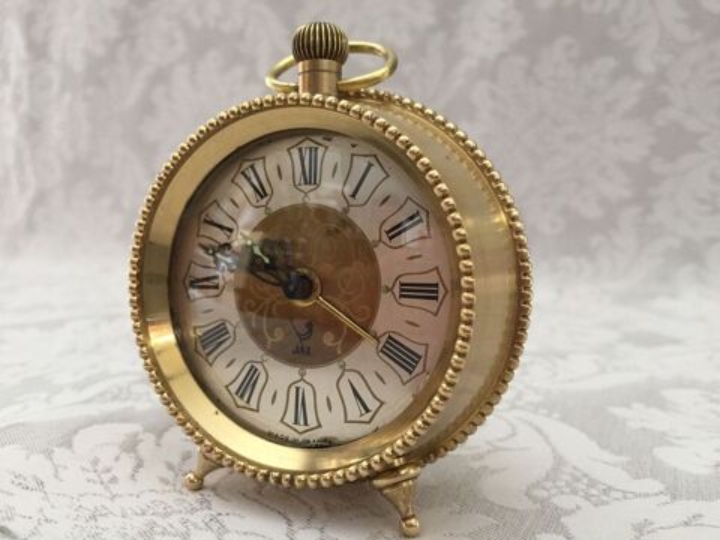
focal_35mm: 29
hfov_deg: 61.7
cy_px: 270
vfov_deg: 48.2
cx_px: 360
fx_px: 603
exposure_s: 1/33
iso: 250
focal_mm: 4.15
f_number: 2.2
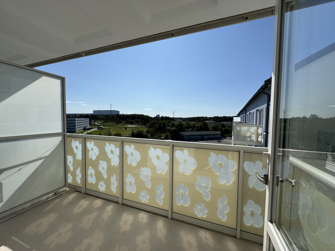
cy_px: 126
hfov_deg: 102.1
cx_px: 168
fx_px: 135
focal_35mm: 14
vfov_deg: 85.7
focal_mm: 2.22
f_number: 2.2
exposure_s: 1/4132
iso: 40
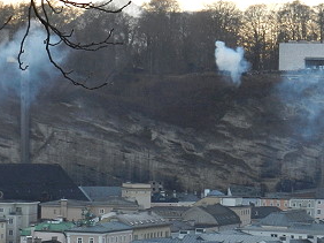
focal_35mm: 164
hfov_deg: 12.1
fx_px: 1534
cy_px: 179
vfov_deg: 9.0
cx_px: 201
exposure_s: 1/60
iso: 160
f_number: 4.6
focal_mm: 12.3
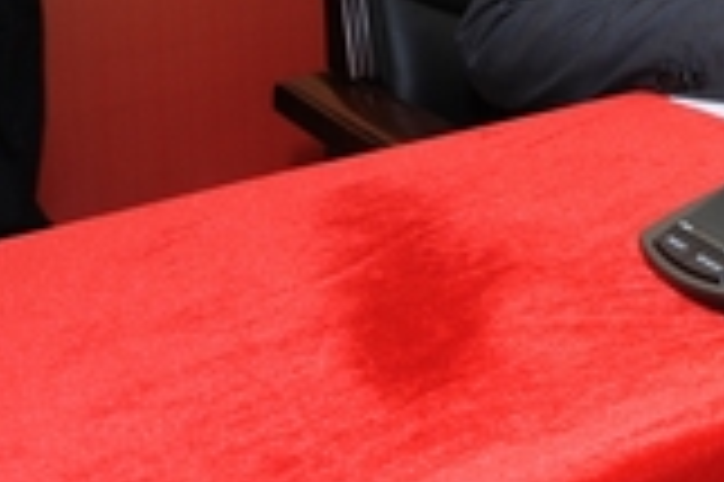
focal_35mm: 71
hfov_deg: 22.6
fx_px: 1426
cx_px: 1120
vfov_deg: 16.8
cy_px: -304
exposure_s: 1/125
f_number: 5.6
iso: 400
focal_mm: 19
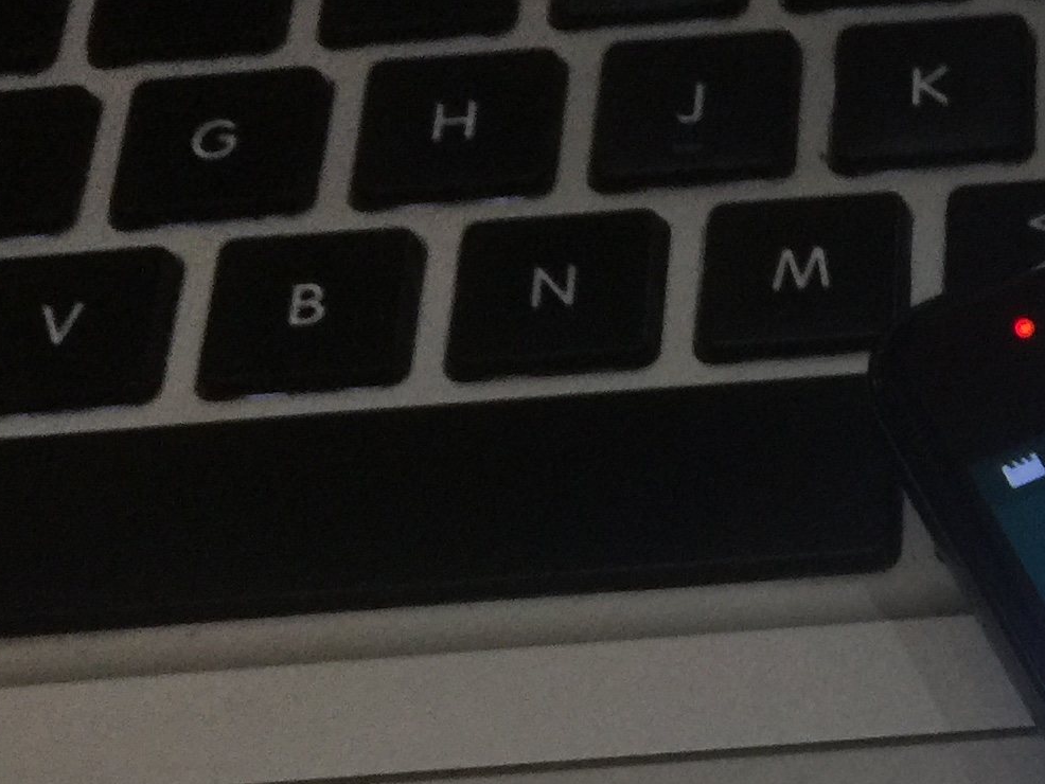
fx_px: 2899
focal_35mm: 96
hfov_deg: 17.8
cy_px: 1158
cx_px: 1664
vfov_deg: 14.4
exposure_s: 1/33
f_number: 2.2
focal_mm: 4.15
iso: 64
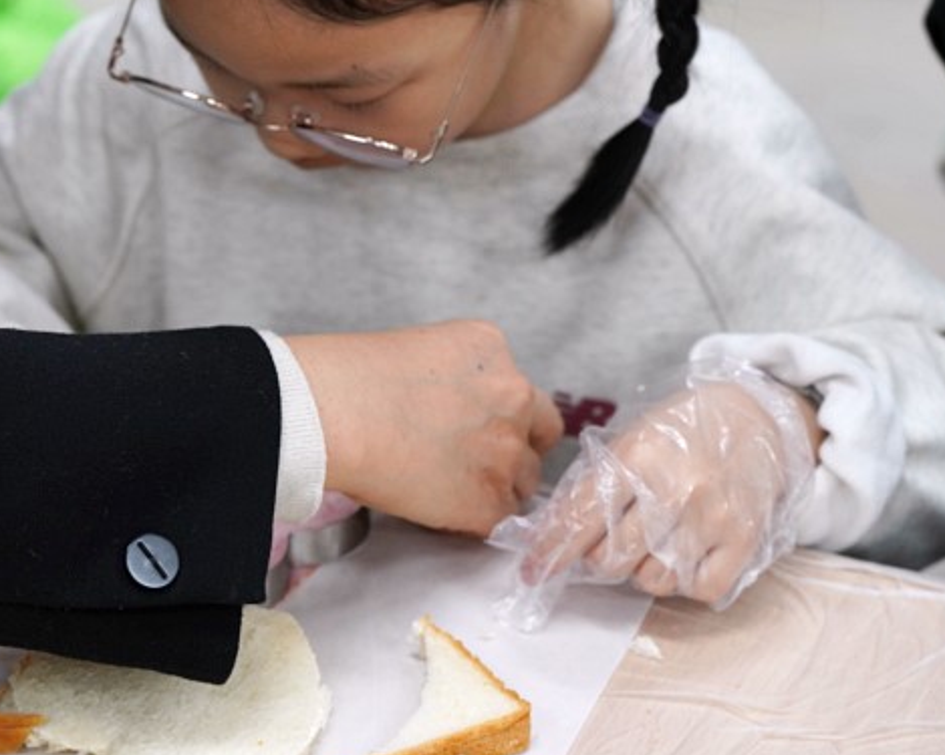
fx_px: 3523
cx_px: 133
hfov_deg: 15.1
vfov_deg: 12.2
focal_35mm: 126
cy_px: 248
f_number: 4
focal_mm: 70
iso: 1600
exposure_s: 1/160
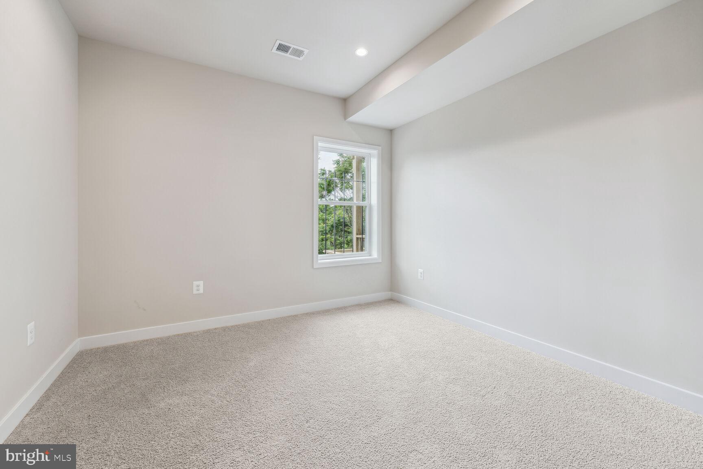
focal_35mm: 14
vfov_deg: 81.2
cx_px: 352
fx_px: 273
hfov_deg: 104.3
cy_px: 234
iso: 200
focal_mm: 14
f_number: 8
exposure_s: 1/8
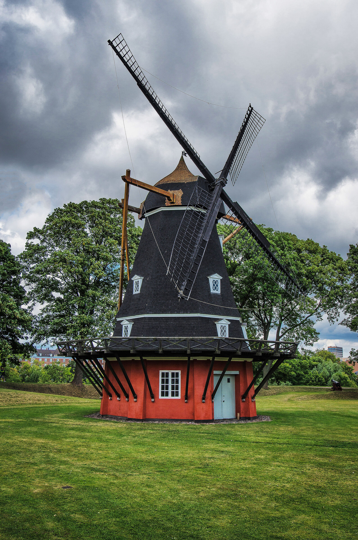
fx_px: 539
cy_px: 270
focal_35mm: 36
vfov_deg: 53.2
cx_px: 179
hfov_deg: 36.7
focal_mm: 24
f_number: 9
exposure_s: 1/200
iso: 100
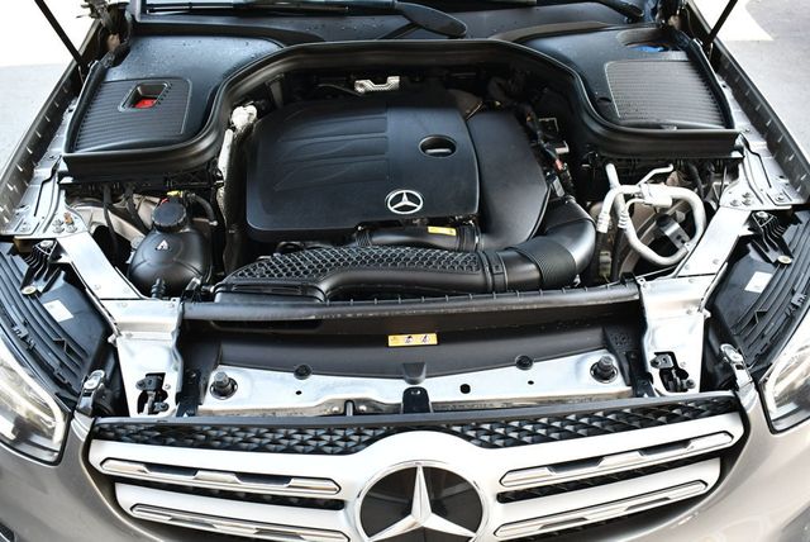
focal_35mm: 36
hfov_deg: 53.1
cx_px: 405
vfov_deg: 36.9
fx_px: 811
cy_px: 271
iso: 800
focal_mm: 18
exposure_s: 1/200
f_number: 3.5
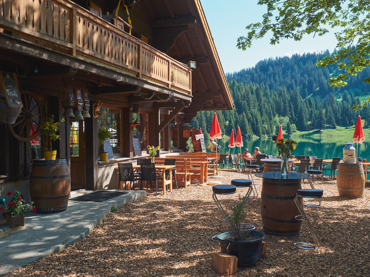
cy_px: 140
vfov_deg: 43.0
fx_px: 353
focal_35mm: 33
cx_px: 208
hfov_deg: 55.2
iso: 200
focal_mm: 20
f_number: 8
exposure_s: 1/45
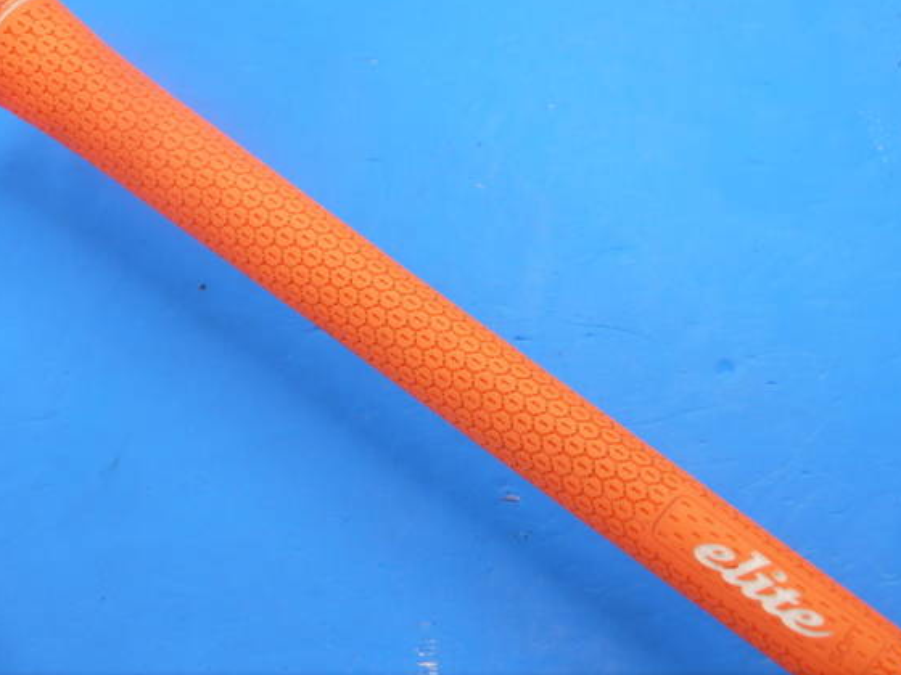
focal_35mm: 96
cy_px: 291
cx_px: 455
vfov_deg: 15.4
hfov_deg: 20.4
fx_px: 2499
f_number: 5.6
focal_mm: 42
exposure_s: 1/80
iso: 500
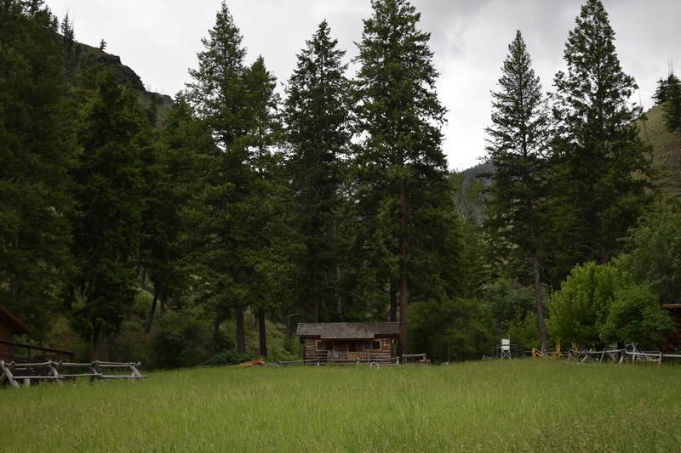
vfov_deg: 20.2
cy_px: 226
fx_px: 1277
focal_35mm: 68
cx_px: 340
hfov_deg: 29.9
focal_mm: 45
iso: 640
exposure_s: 1/1600
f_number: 5
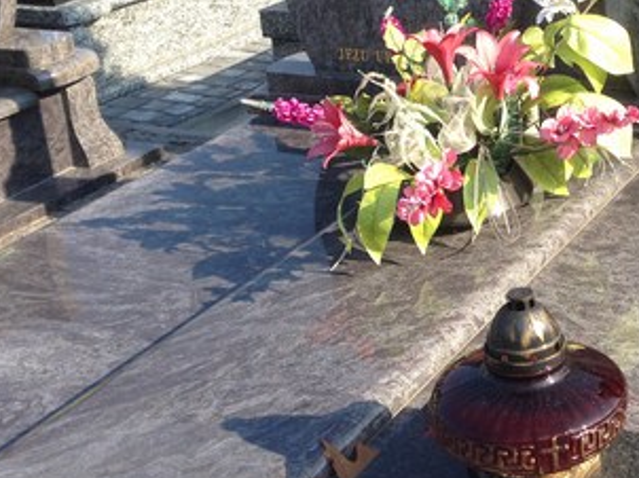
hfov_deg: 27.0
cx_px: 550
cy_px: 133
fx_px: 1291
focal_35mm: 70
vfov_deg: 20.9
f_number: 2.4
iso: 50
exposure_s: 1/763
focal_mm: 4.12
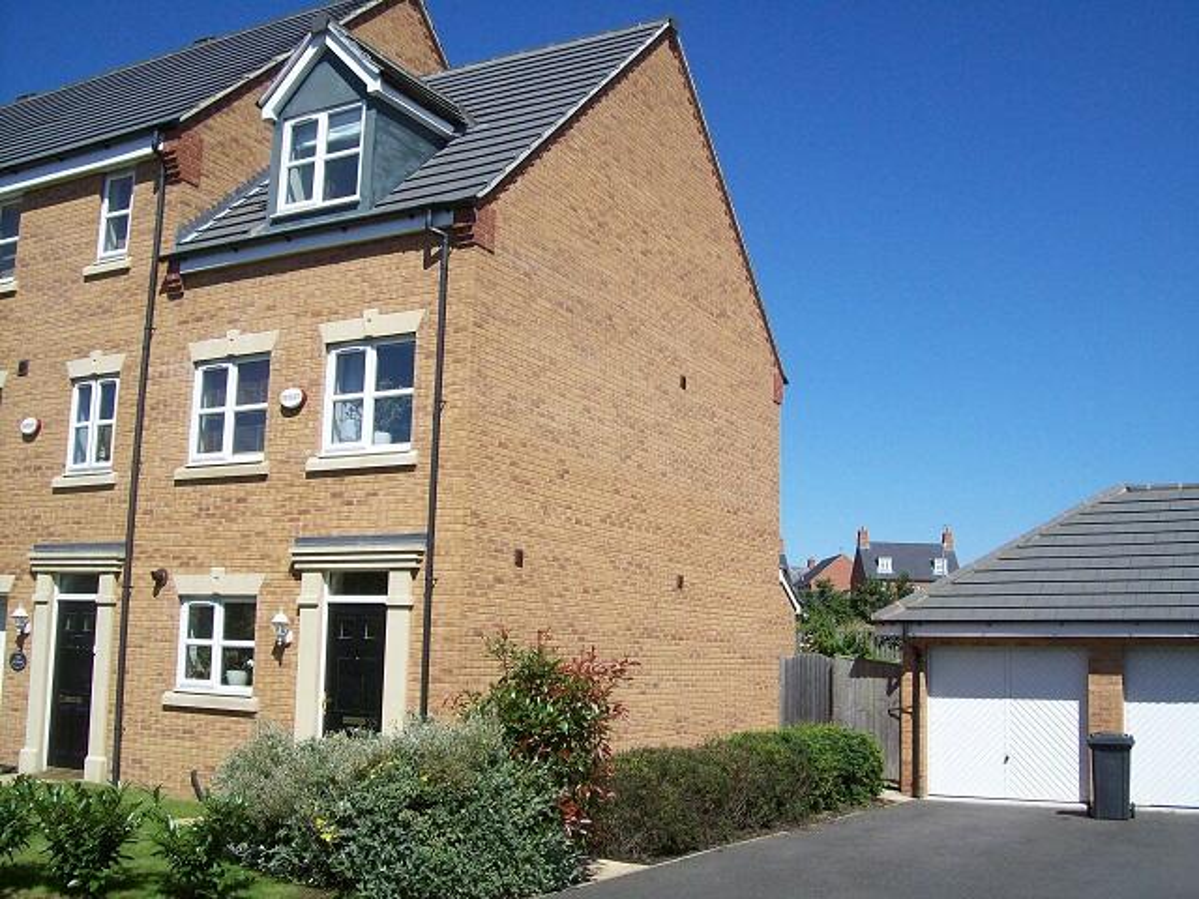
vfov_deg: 39.7
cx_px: 600
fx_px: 1247
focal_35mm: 36
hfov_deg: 51.4
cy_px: 450
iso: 80
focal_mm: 6
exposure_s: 1/747
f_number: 4.8
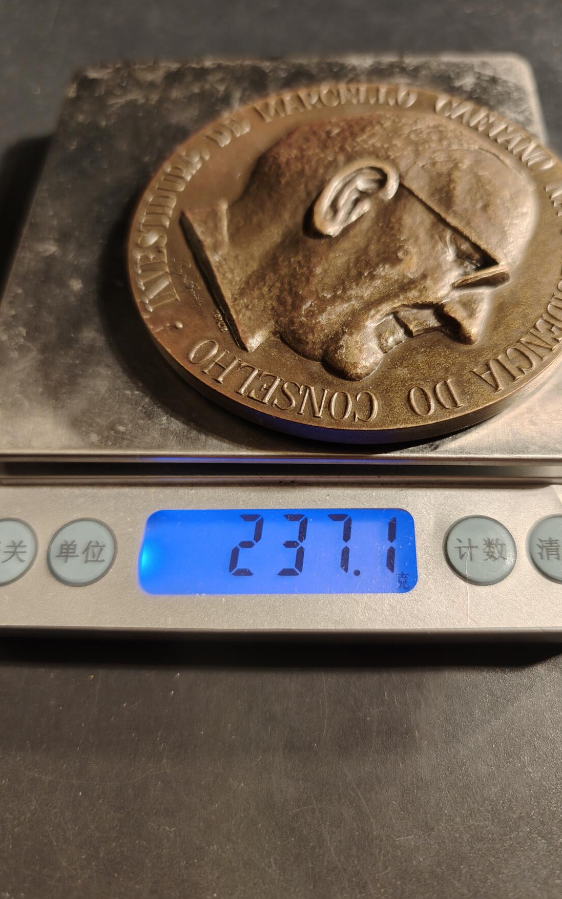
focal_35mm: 25
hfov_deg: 49.1
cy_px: 457
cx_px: 324
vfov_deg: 72.5
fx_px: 613
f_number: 1.6
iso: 160
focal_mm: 6.06
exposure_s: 1/100
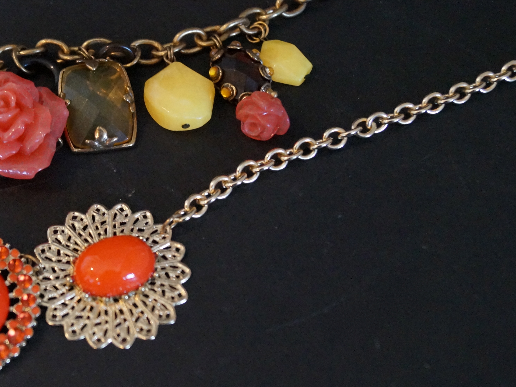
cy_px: 209
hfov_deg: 29.2
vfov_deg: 22.9
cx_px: 61
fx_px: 954
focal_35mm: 64
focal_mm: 24
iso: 3200
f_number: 4
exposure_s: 1/50
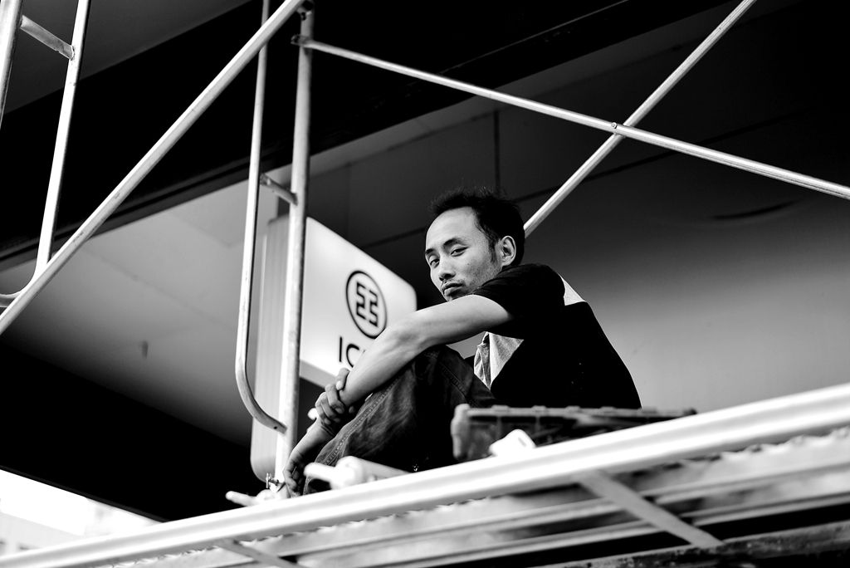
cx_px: 425
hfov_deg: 39.6
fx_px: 1181
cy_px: 284
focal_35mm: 50
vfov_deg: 27.0
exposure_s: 1/500
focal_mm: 50
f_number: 2
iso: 250
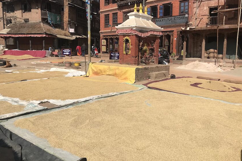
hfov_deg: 60.3
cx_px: 127
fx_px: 208
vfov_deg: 42.3
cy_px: 78
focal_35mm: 31
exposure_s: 1/3831
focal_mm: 3.99
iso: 20
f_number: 1.8
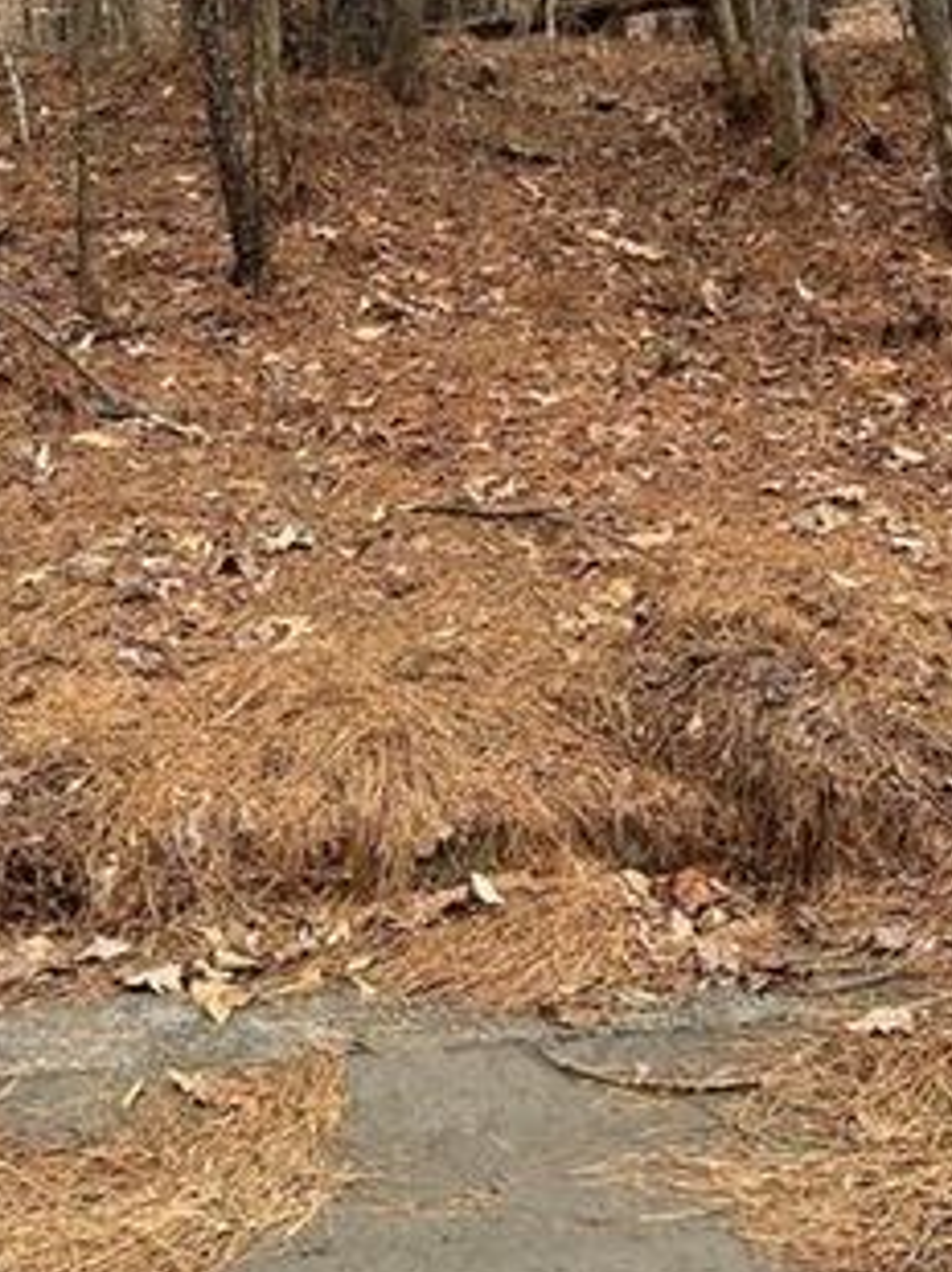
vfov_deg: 31.6
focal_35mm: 56
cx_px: 419
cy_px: -23
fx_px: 2056
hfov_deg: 26.0
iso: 50
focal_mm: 5.1
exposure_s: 1/257
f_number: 1.6
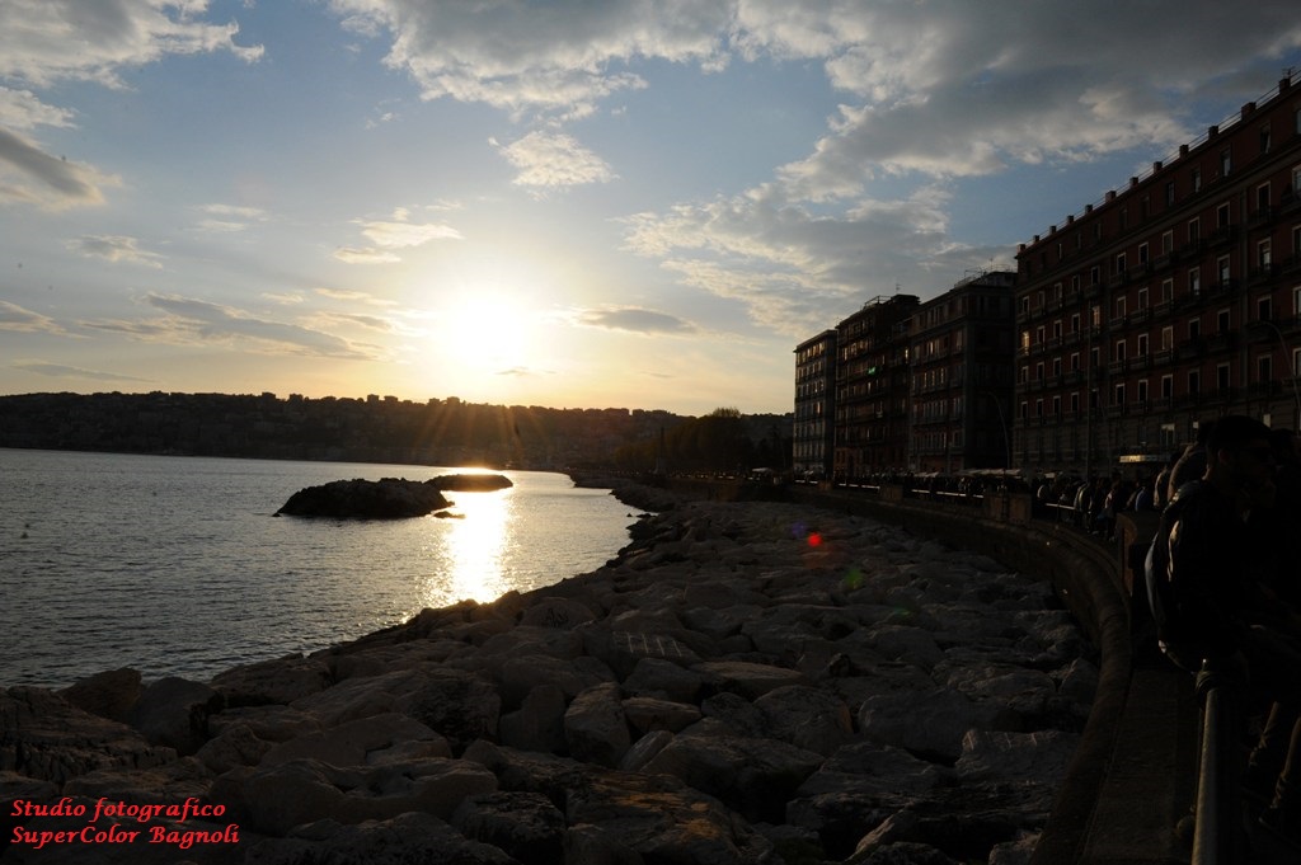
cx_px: 650
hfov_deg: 73.8
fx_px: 867
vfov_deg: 53.1
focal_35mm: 24
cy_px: 432
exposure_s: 1/1250
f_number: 18
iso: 1000
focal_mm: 24
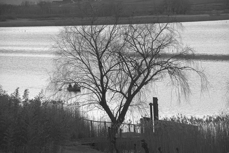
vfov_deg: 6.9
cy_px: 76
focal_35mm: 200
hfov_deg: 10.3
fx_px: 1273
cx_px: 114
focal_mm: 200
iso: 400
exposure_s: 1/160
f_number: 10
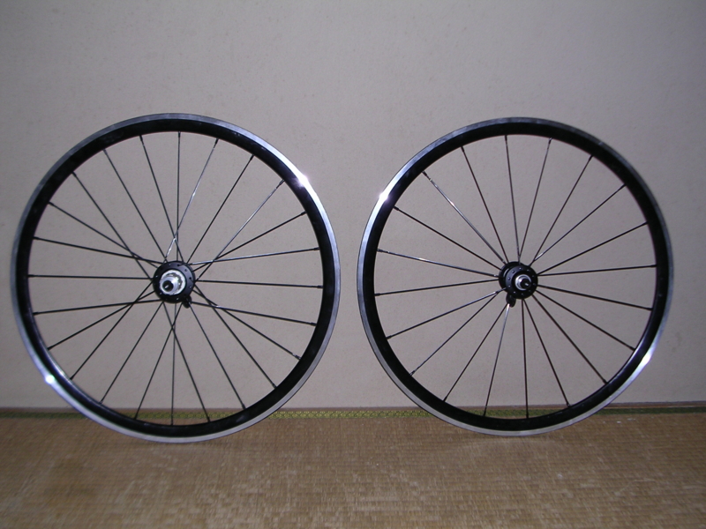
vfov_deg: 37.7
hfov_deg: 49.0
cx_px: 353
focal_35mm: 38
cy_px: 264
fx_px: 775
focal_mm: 5.8
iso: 100
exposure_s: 1/60.1
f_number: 2.8
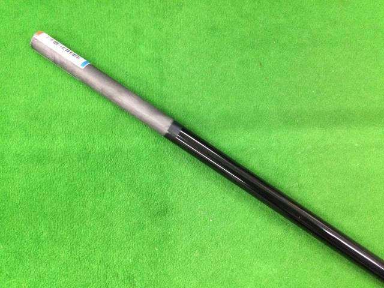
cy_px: 144
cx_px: 192
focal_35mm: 31
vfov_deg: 45.4
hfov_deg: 58.4
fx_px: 344
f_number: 2.4
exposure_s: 1/30
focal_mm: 3.3
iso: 200
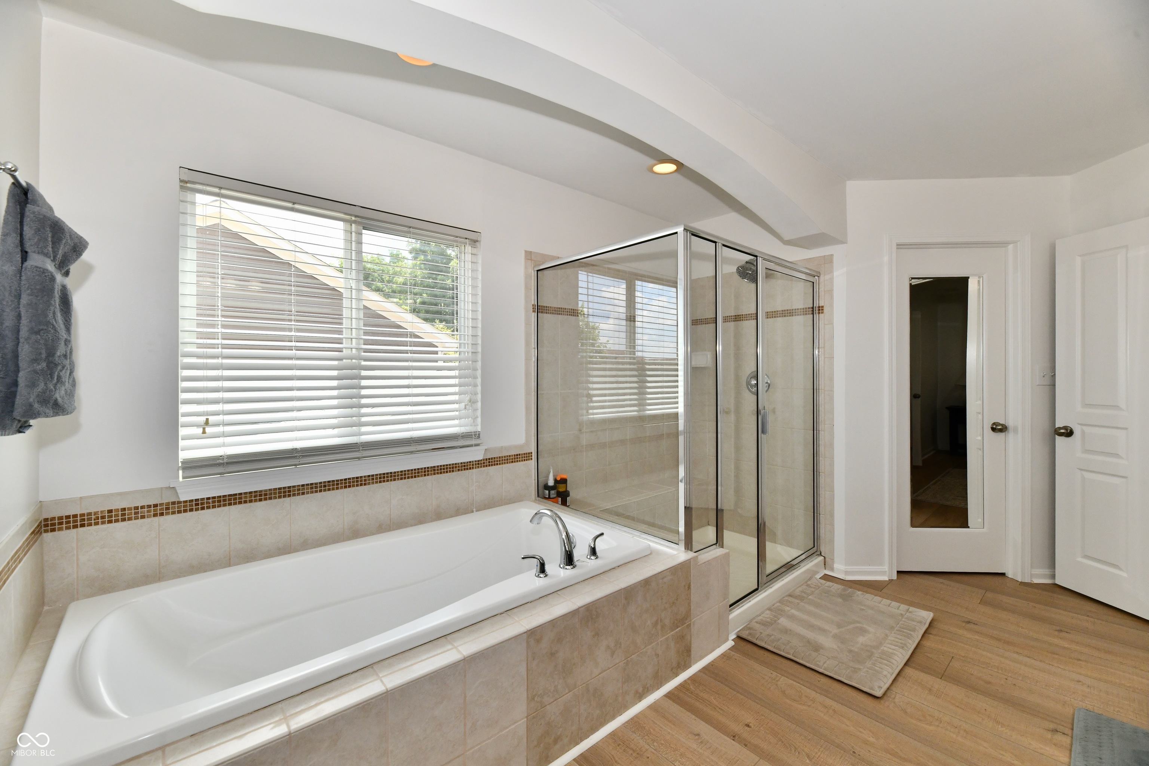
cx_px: 574
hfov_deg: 104.3
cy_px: 383
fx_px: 447
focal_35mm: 14
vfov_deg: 81.2
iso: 800
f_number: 9
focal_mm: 14
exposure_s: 1/250
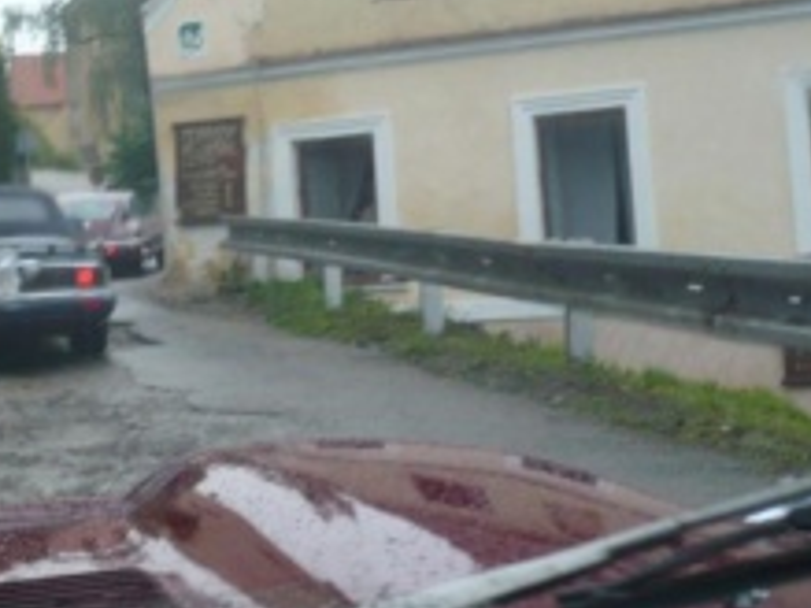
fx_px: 1873
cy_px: 132
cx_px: -81
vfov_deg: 18.3
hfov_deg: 23.0
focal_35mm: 80
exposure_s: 1/125
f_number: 2.8
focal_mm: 5.8
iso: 100
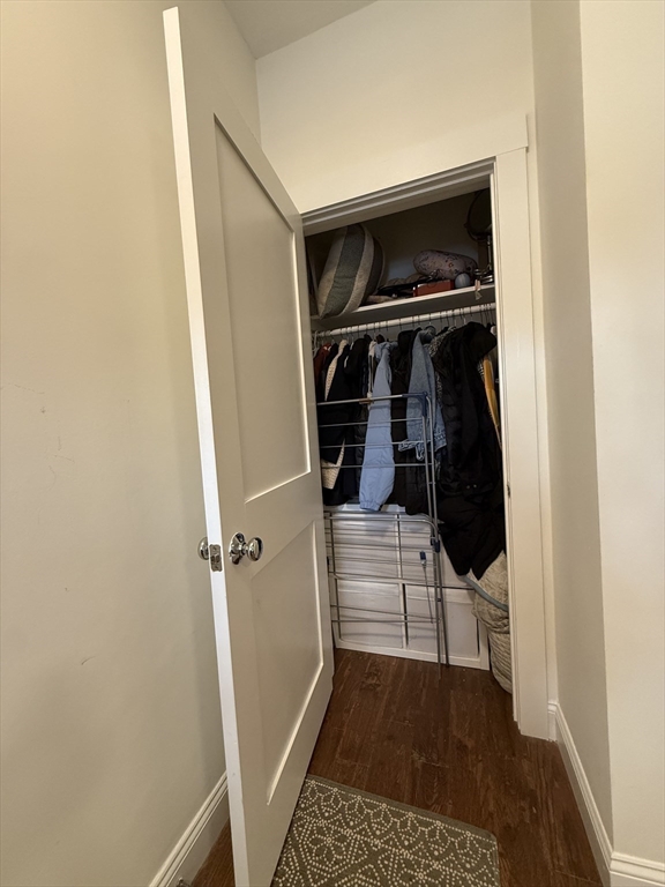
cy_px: 444
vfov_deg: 102.1
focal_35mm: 14
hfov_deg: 85.7
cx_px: 332
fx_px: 359
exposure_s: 1/60
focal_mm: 2.22
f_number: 2.2
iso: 400
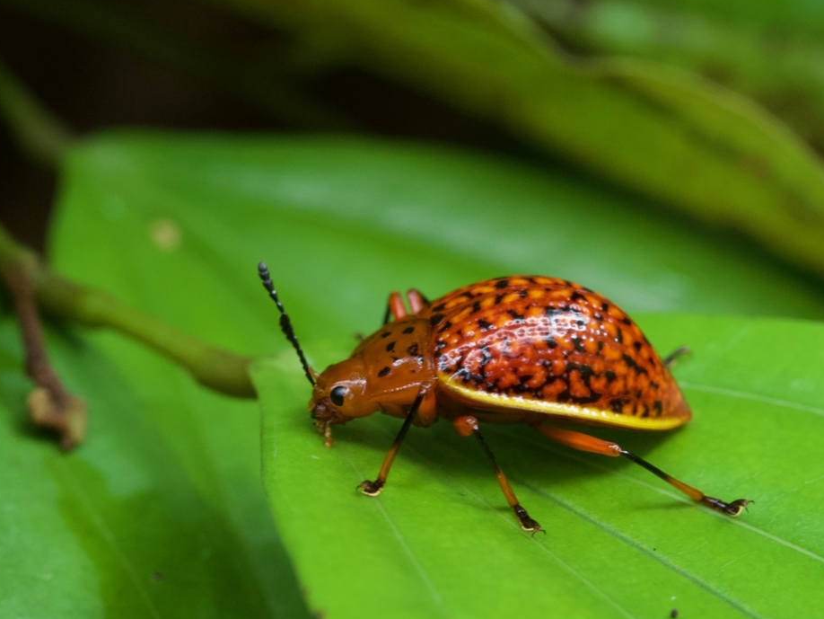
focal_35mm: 149
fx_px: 3548
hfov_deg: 13.2
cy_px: 303
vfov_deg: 10.0
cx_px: 383
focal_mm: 60
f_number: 7.1
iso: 1600
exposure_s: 1/50
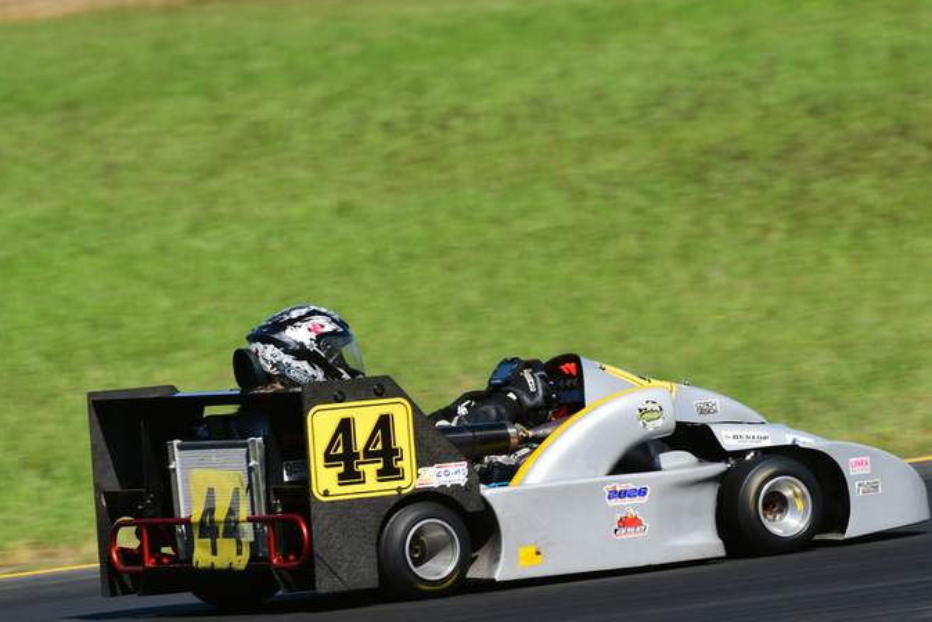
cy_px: 334
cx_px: 483
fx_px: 15691
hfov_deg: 3.4
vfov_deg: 2.3
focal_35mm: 606
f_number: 11
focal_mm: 340
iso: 400
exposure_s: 1/640
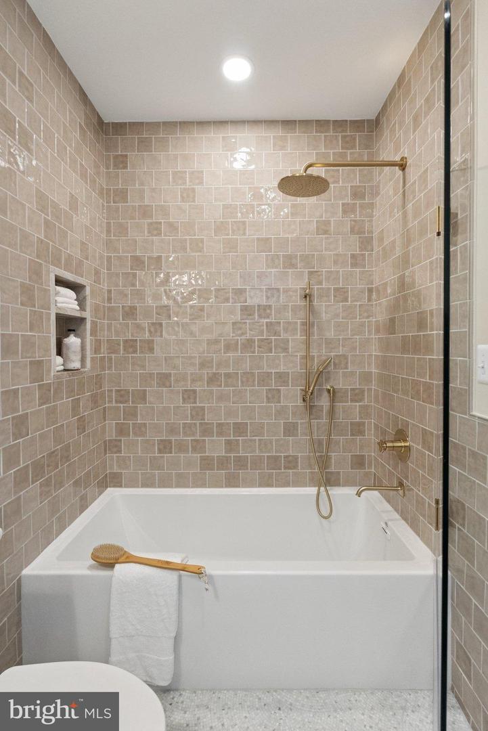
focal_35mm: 16
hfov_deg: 72.1
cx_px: 244
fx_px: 335
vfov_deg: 95.0
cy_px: 366
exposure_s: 1/160
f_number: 5
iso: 2500
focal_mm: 16.5
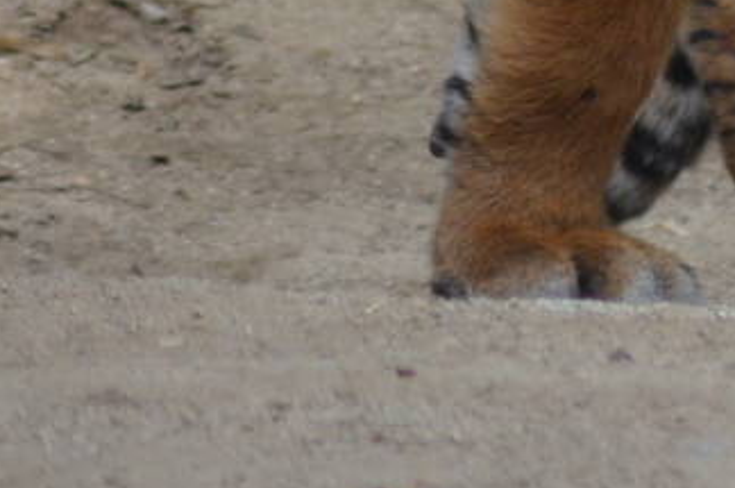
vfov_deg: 0.6
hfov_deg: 0.9
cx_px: 1143
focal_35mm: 2219
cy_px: -261
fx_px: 45237
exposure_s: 1/800
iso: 800
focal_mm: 300
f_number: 5.6
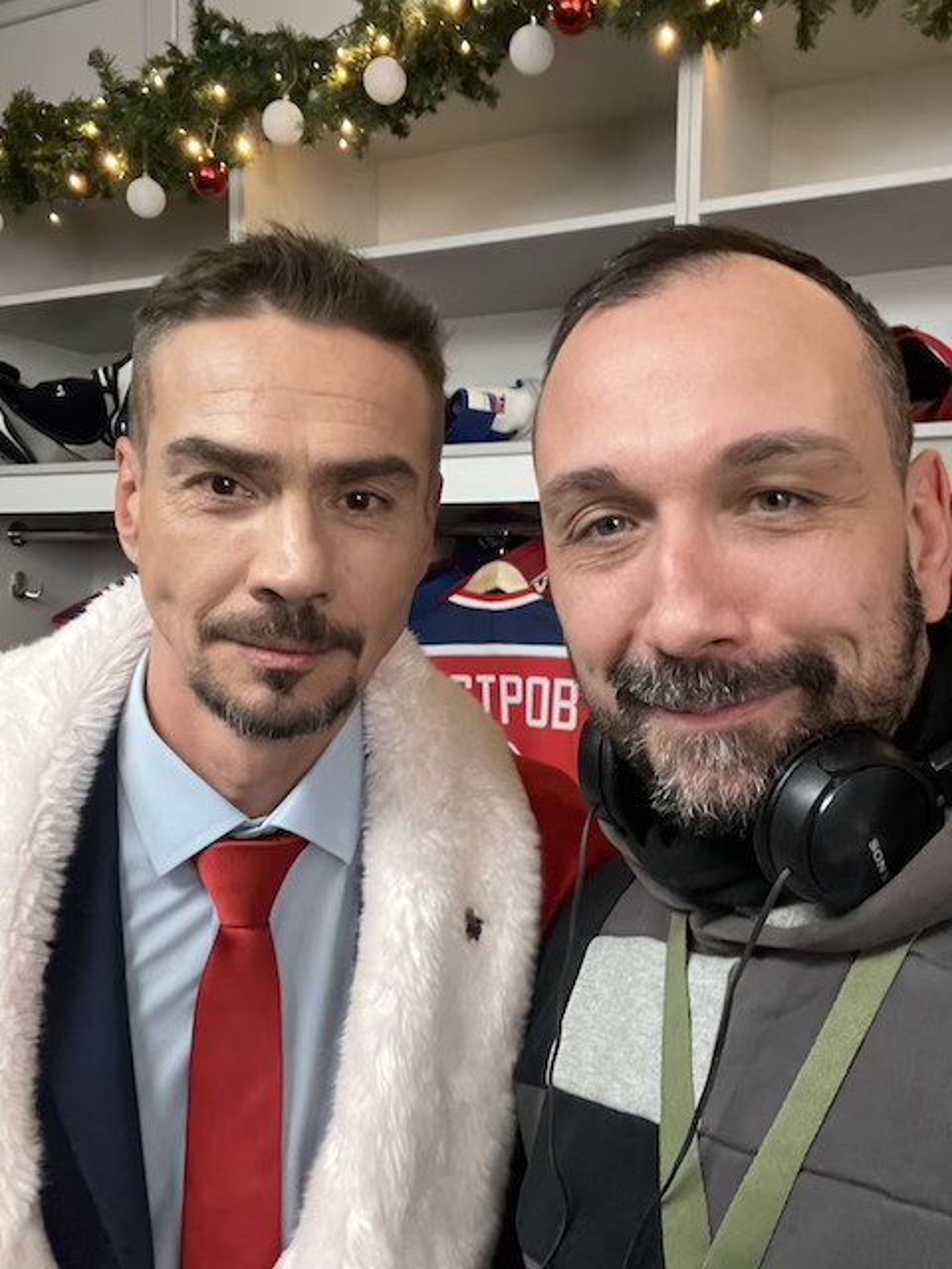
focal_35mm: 30
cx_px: 476
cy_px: 634
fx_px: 1100
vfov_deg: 60.0
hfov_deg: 46.8
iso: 800
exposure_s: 1/22
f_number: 2.2
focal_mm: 2.71
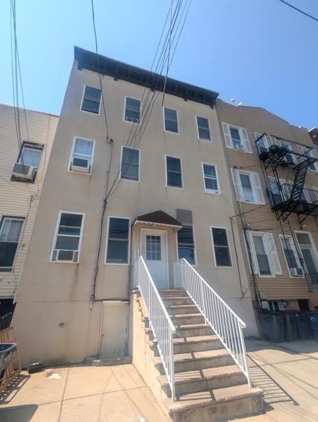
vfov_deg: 94.4
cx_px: 159
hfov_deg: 78.3
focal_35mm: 16
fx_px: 195
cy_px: 211
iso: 49
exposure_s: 1/1661
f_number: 2.2
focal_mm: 2.35
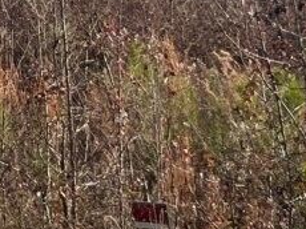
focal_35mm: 151
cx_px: -437
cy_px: -196
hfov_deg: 11.0
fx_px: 1333
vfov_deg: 9.3
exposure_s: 1/3311
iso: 50
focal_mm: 5.1
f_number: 1.6
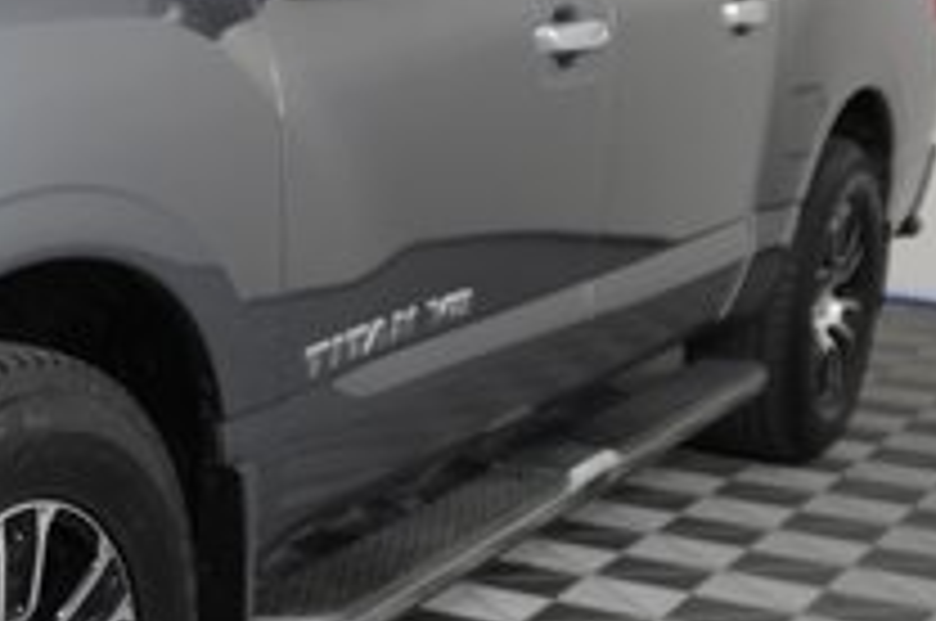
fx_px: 1921
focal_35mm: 74
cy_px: 385
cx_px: -198
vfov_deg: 18.3
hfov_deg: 24.7
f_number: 4
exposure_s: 1/160
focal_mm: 16
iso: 320
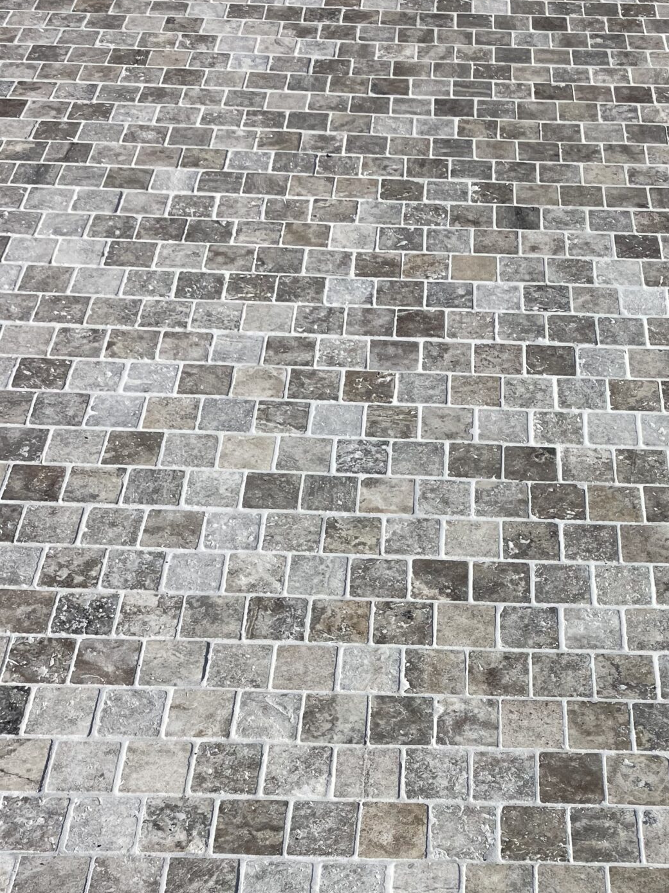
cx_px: 493
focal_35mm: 48
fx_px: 1237
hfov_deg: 29.8
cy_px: 755
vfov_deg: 37.7
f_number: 1.6
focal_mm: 4.2
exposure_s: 1/9091
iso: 32
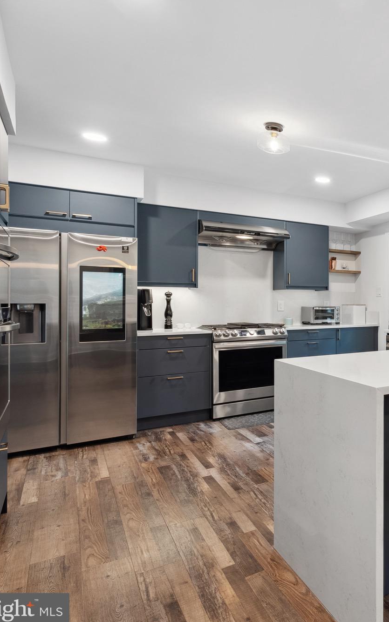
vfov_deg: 72.5
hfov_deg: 39.0
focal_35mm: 25
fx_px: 424
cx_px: 443
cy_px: 309
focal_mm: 16
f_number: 8
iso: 320
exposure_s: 1/8
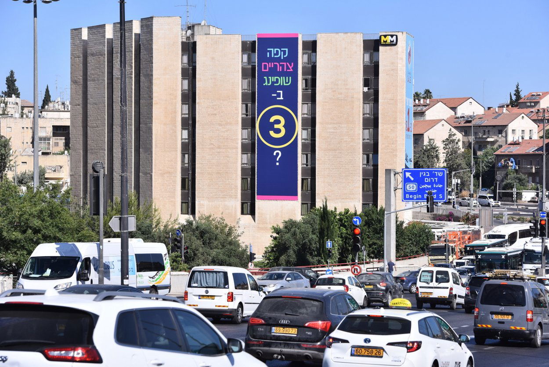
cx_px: 274
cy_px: 184
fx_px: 1678
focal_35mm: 110
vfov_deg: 12.5
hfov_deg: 18.6
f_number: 6.3
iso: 200
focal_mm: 110
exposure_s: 1/1000
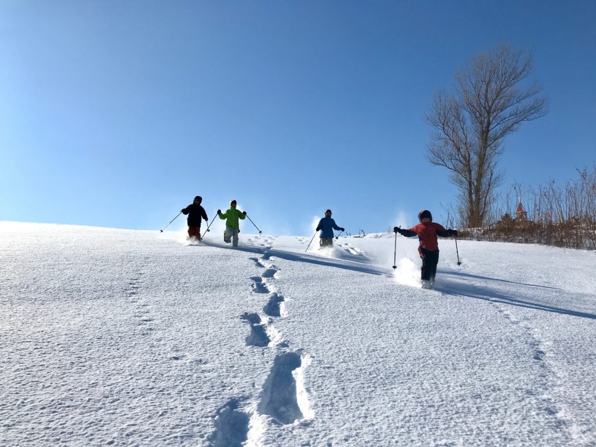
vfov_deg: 49.7
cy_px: 224
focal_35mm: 28
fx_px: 482
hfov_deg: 63.4
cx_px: 298
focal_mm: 3.99
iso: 20
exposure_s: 1/6410
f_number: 1.8
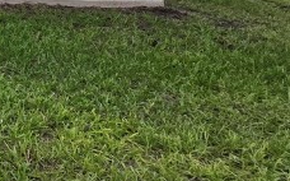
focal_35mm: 62
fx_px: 490
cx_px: -299
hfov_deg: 18.9
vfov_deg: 18.1
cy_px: -108
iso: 50
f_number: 2.2
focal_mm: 2.2
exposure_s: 1/2805
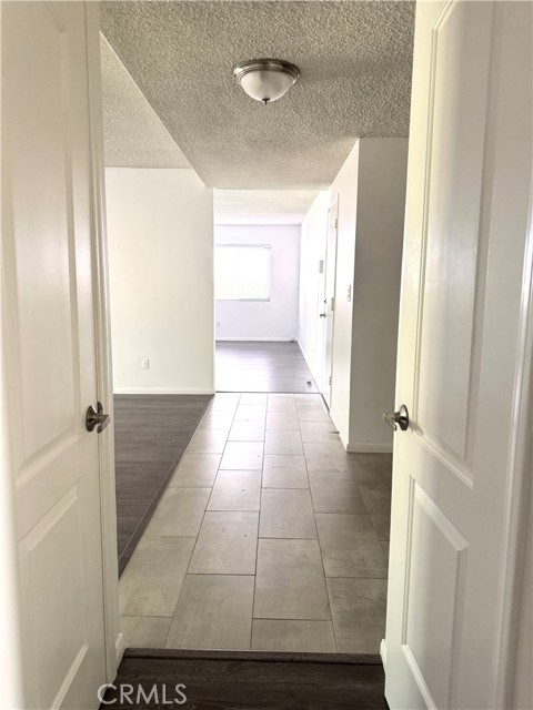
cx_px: 266
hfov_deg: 56.8
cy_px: 355
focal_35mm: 24
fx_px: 493
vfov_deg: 71.6
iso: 250
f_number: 1.78
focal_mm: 6.76
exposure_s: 1/60
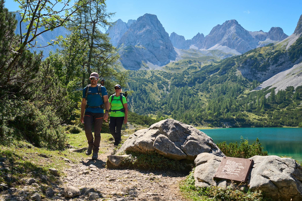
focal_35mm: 34
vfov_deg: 38.9
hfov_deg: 55.8
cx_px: 151
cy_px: 100
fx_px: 285
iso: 400
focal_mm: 34
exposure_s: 1/800
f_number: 5.6
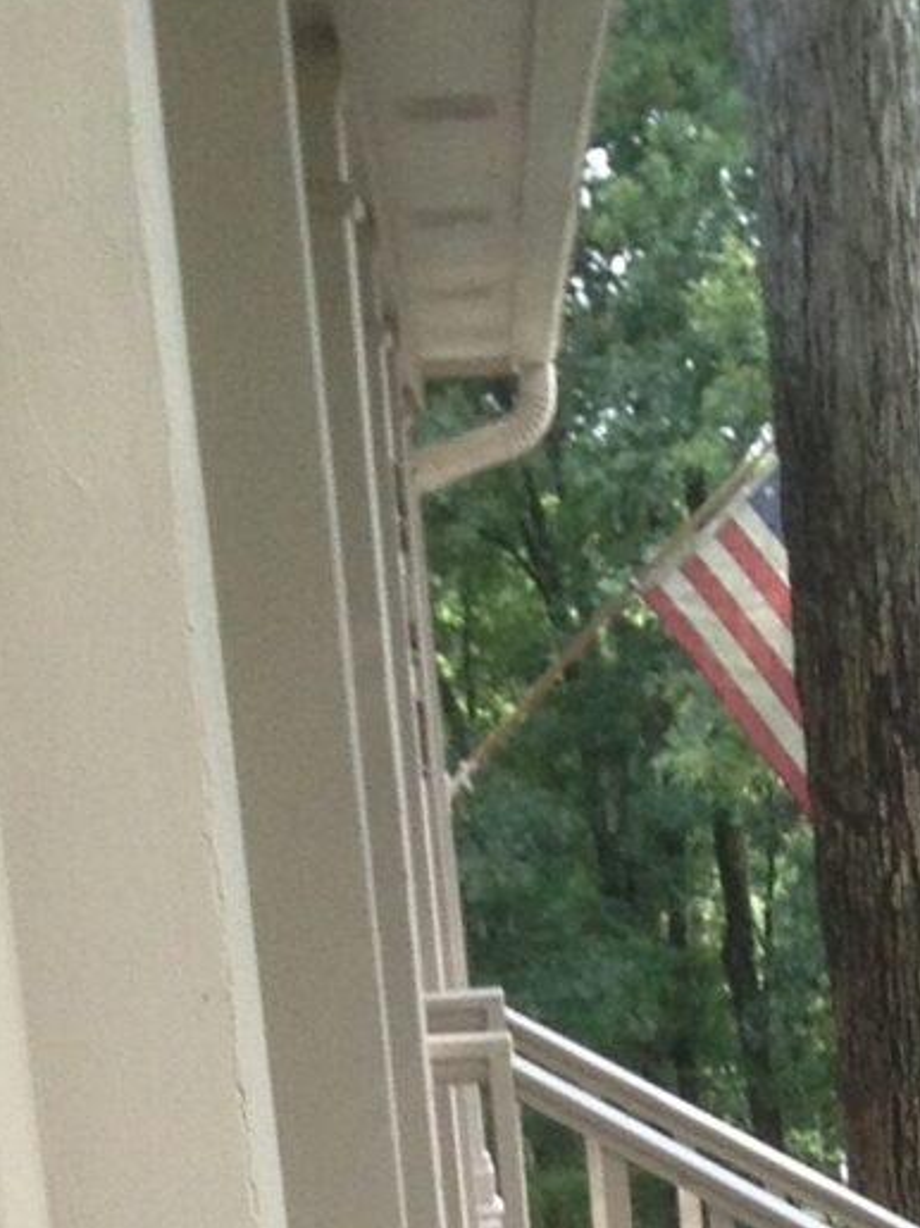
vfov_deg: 10.0
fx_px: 6168
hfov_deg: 8.4
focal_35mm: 174
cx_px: 1249
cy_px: 2871
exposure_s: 1/120
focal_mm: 4.28
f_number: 2.4
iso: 80
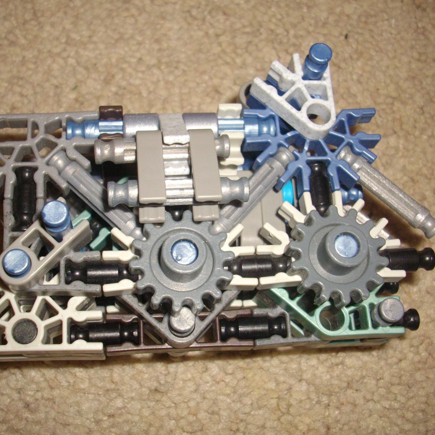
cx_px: 185
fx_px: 626
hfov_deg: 38.3
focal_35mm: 44
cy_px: 217
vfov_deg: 38.3
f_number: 2.8
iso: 200
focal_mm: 6.2
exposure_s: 1/50
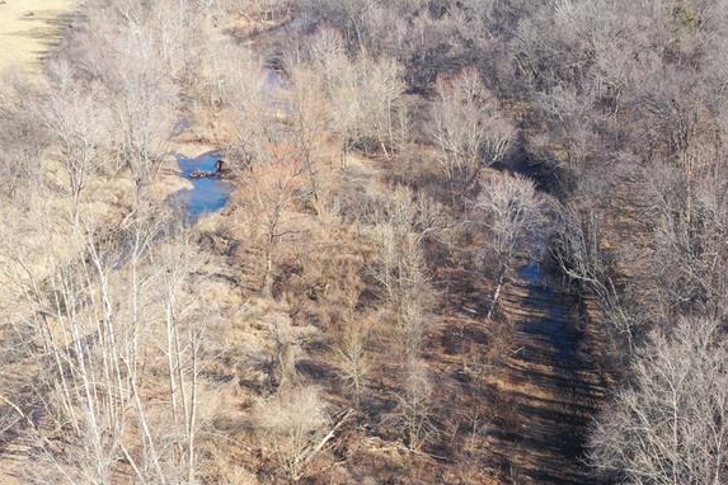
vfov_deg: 26.7
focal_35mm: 50
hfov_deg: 39.4
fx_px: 1011
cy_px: 350
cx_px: 443
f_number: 4.5
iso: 100
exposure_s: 1/200
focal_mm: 10.26
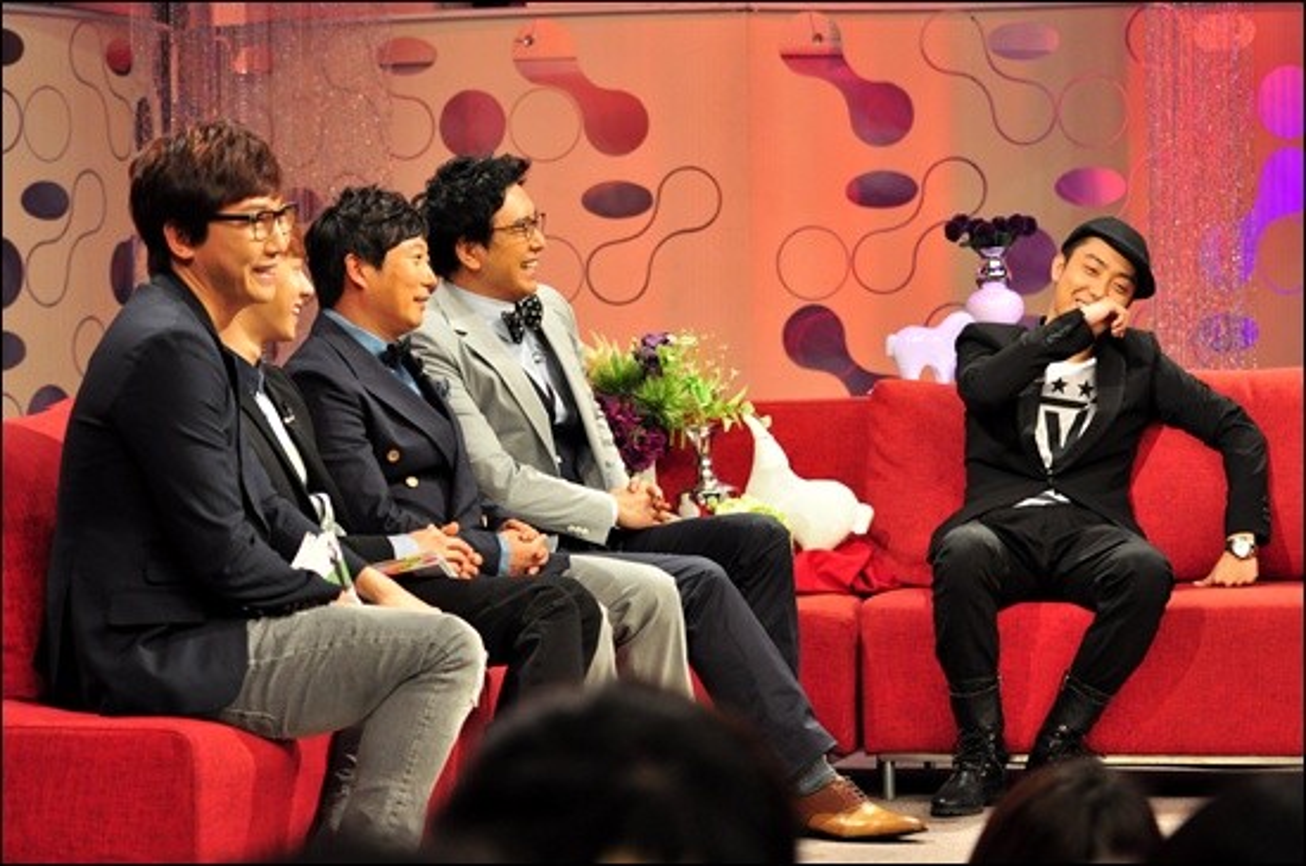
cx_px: 653
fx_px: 3804
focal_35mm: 105
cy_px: 433
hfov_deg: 19.5
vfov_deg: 13.0
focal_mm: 70
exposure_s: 1/160
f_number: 4
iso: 1000
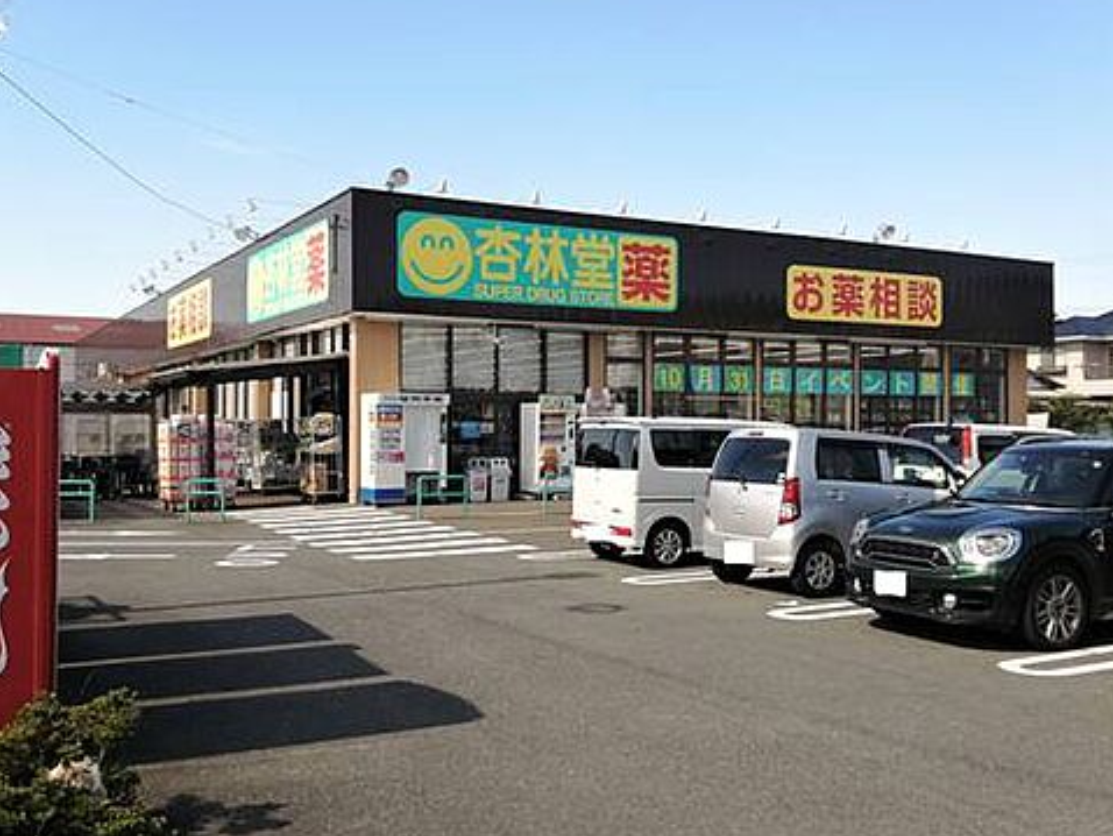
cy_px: 397
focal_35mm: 35
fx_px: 1126
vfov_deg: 40.7
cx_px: 568
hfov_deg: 52.6
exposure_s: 1/698
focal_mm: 3.62
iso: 50
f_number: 1.8
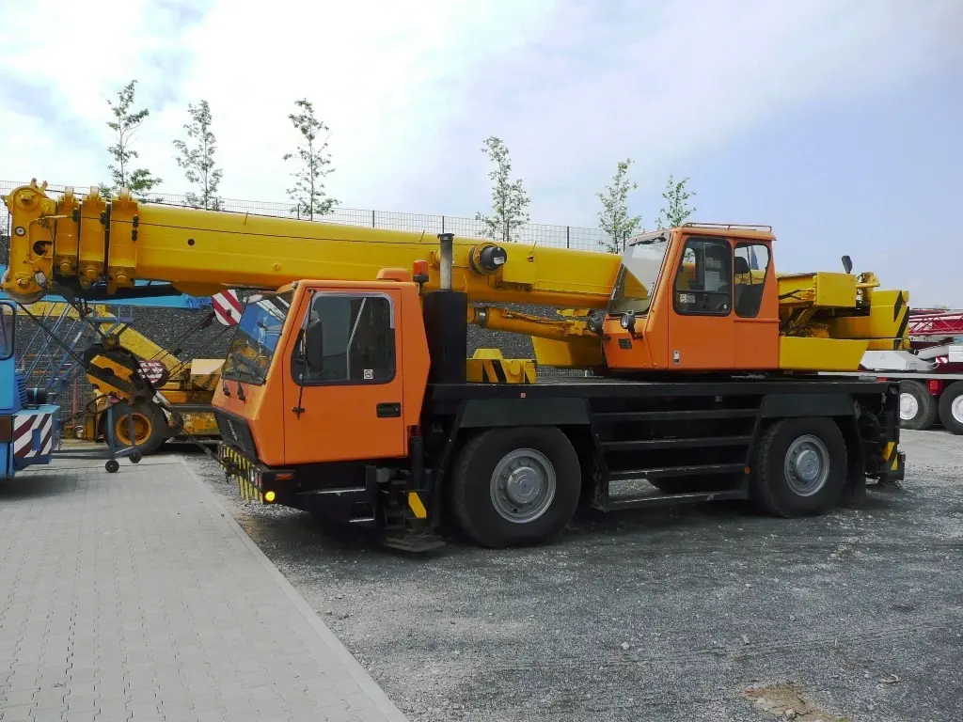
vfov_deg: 49.7
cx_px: 482
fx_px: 779
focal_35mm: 28
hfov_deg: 63.4
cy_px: 361
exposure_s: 1/640
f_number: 3.3
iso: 100
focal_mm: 4.6
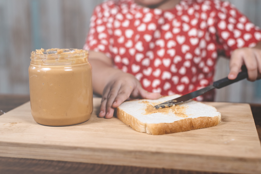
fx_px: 363
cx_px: 130
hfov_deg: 39.6
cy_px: 87
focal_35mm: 50
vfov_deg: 27.0
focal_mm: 50
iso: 400
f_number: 4
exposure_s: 1/125
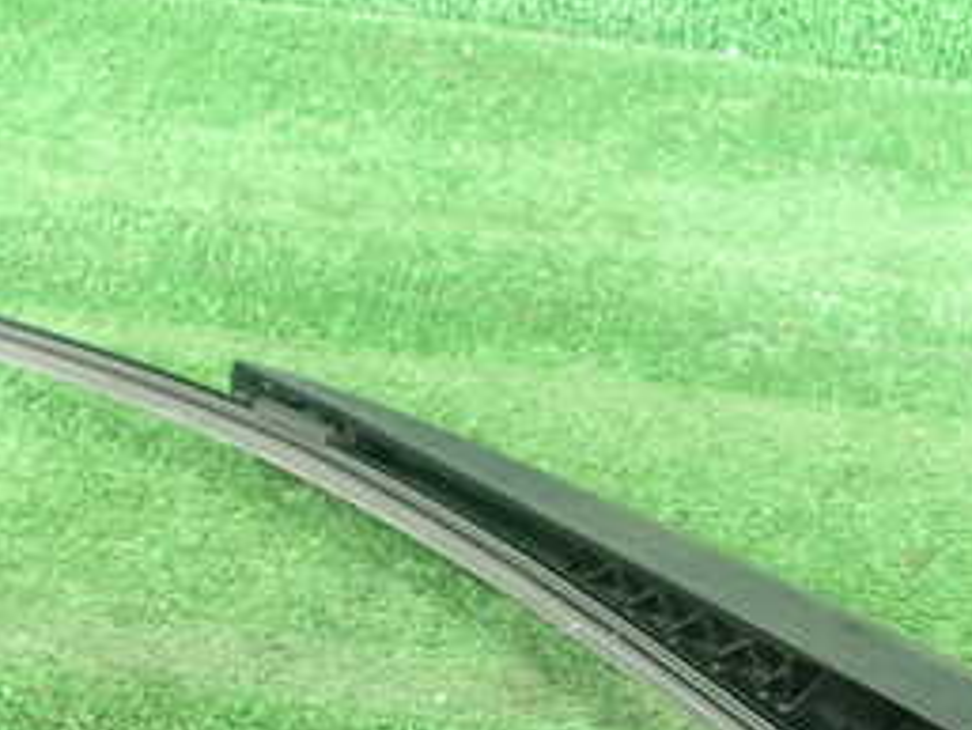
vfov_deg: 20.5
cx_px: 643
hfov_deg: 27.6
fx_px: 1966
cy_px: 688
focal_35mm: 70
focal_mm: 5.5
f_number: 2.3
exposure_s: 1/125
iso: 400
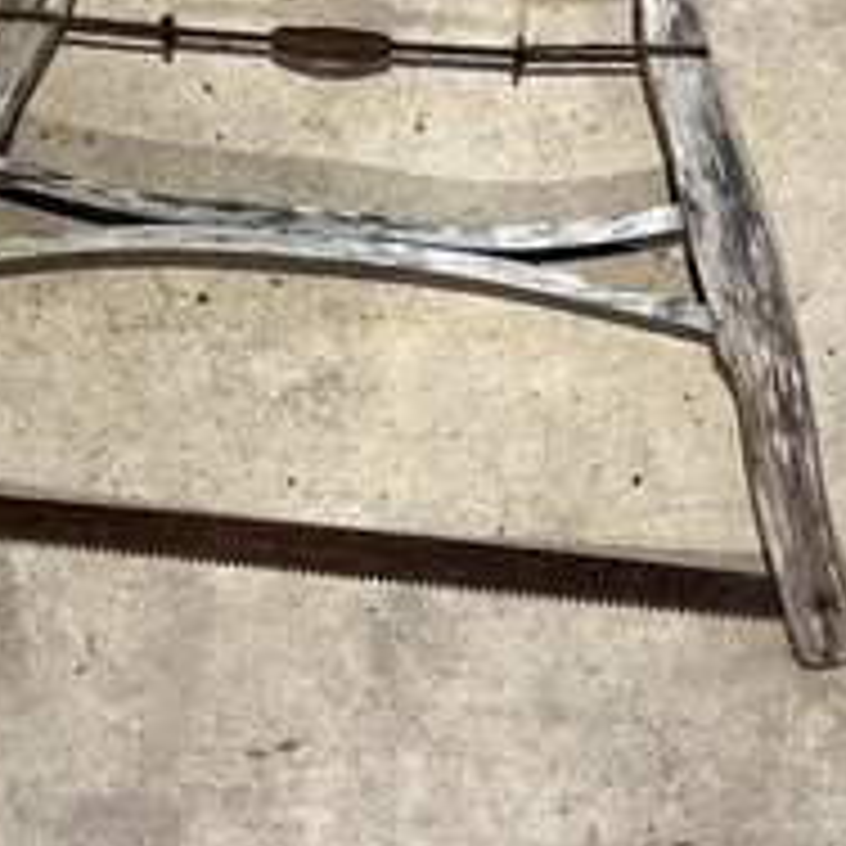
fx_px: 1161
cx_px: 340
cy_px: 286
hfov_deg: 39.9
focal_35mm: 42
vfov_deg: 39.6
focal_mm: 5.1
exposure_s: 1/40
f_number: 1.6
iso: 500
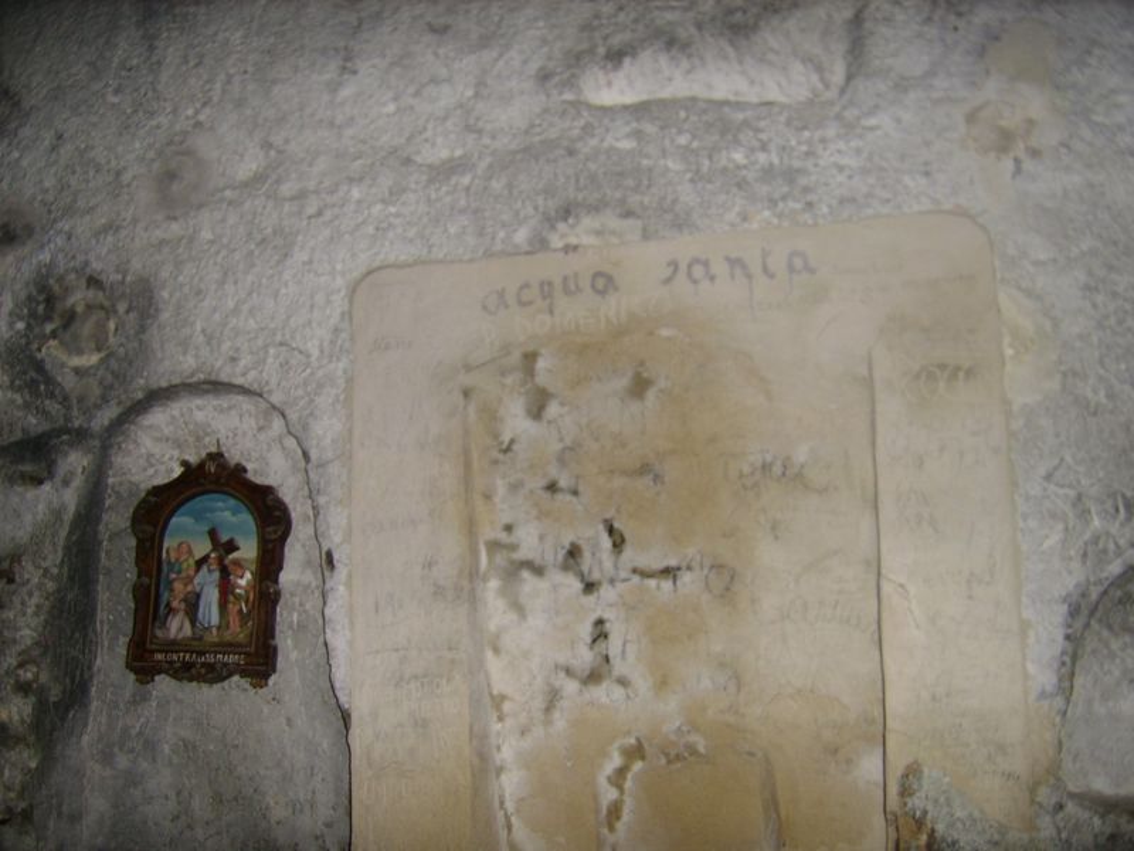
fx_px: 1147
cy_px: 426
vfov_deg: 40.7
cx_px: 567
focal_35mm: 35
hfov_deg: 52.6
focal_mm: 5.95
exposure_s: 1/30
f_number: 2.8
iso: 142
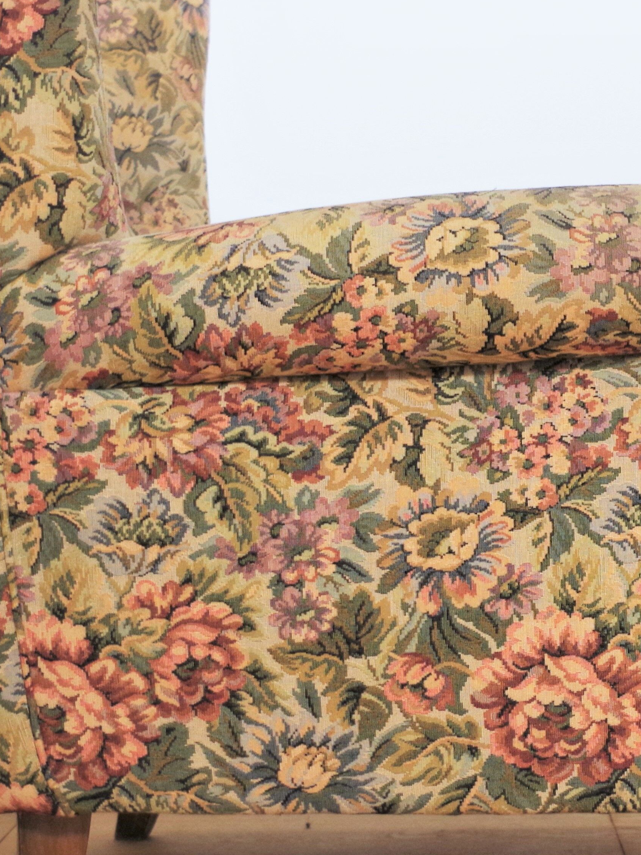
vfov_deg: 22.7
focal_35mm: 86
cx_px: 660
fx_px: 2123
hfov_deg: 16.8
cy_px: 301
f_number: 4
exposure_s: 1/60
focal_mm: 23.13
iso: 400
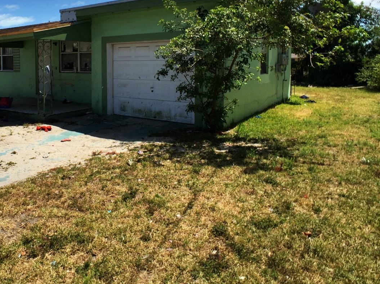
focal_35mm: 44
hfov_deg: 42.1
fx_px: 483
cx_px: 112
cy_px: 81
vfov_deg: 32.4
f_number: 2.2
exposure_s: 1/9901
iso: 32
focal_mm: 4.15
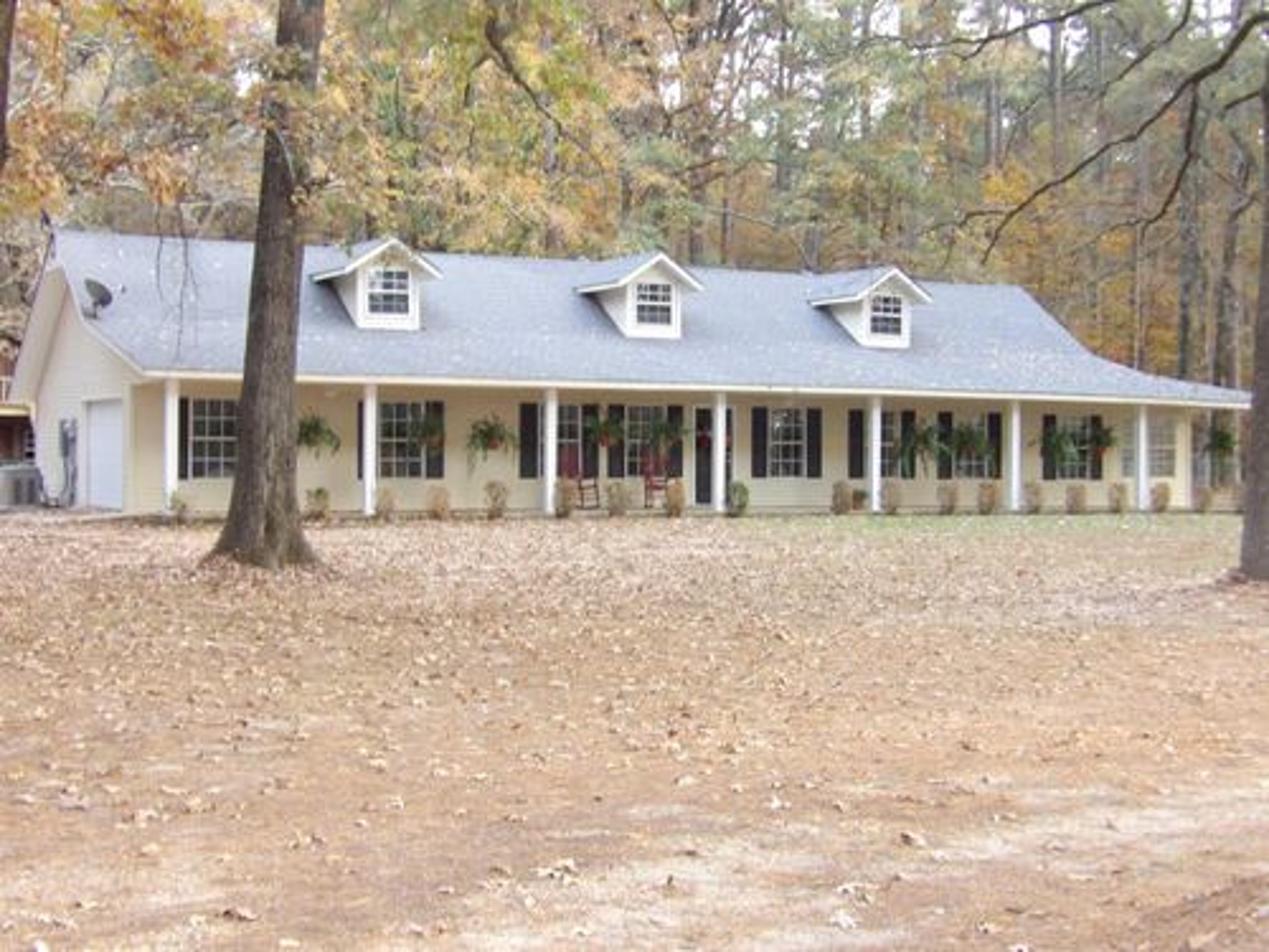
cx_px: 634
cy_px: 476
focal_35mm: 53
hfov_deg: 36.2
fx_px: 1943
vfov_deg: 27.5
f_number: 3.9
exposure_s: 1/17
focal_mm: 9.5
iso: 242
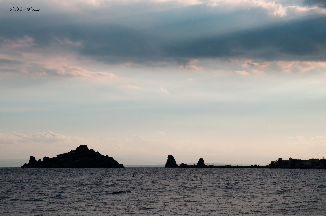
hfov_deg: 19.5
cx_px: 163
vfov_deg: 13.0
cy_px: 108
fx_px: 950
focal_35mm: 105
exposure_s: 1/800
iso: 400
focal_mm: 70
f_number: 8
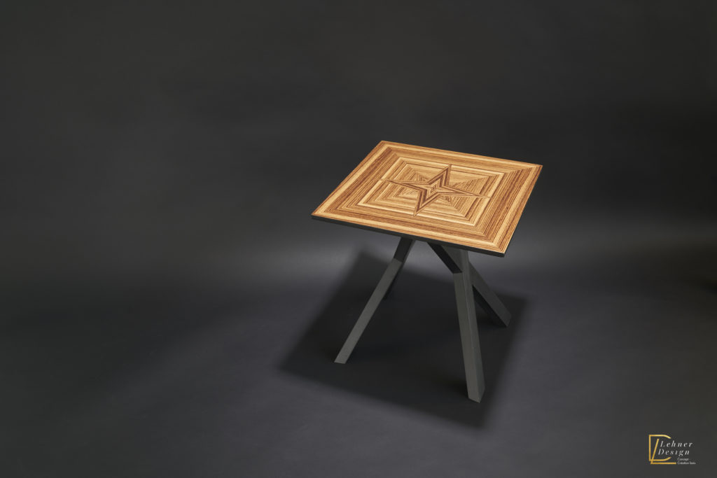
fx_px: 677
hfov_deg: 55.8
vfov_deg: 38.9
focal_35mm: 34
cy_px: 239
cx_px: 358
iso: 125
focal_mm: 34
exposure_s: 1/1.25
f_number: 7.1
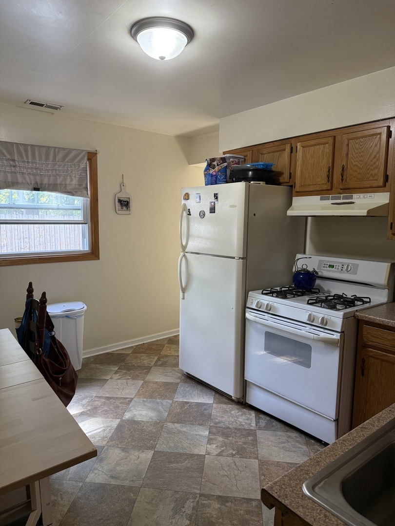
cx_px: 198
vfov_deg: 71.6
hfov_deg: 56.8
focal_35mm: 24
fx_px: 365
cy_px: 263
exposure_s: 1/115
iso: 200
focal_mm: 6.76
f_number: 1.78
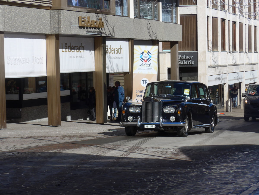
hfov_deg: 16.8
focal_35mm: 117
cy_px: 98
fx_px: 875
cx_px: 130
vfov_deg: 12.7
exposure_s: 1/800
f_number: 5
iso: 80
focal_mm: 22.9
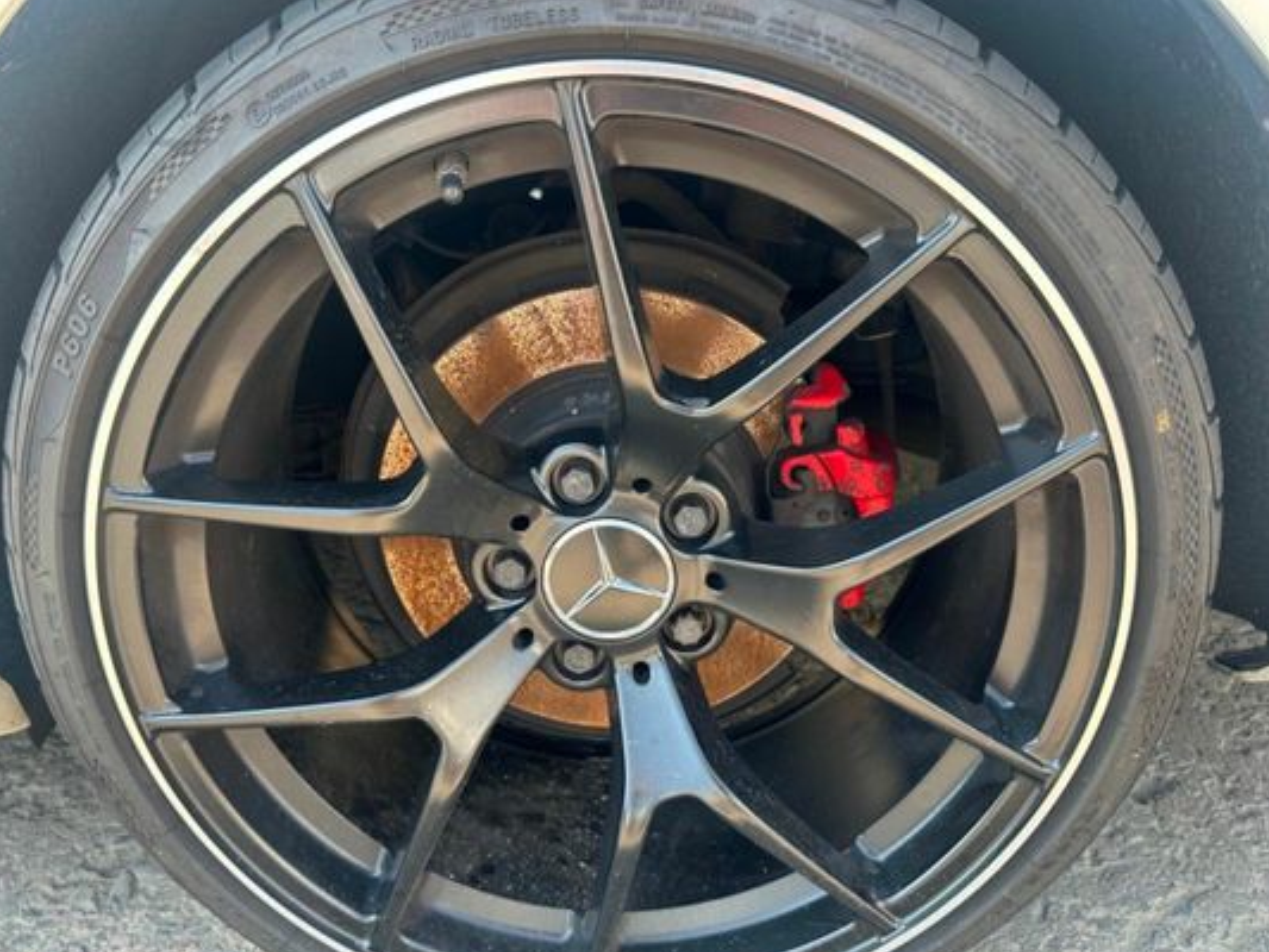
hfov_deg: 65.3
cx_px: 612
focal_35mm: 27
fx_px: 990
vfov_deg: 51.4
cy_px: 495
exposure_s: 1/187
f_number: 1.78
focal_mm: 6.86
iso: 80
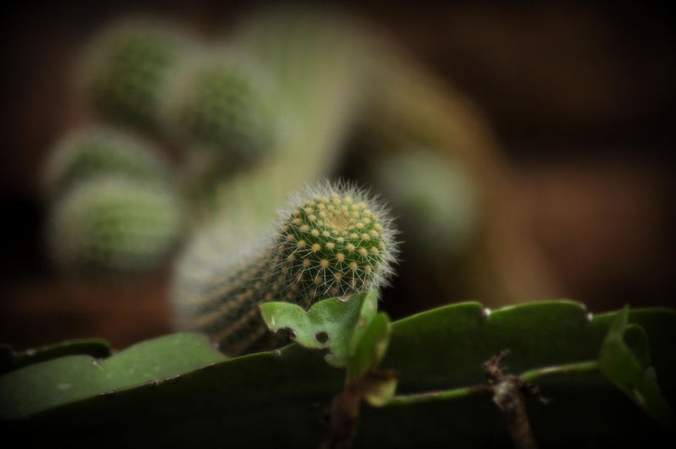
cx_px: 338
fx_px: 5487
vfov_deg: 4.7
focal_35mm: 292
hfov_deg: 7.1
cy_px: 224
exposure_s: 1/250
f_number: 4.8
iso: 320
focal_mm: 195
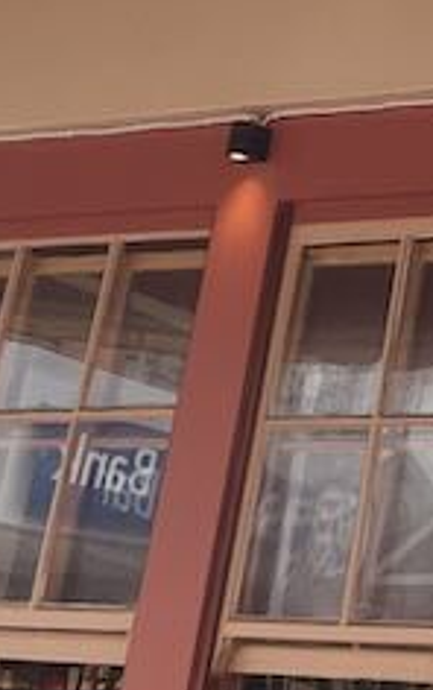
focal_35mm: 106
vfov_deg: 17.5
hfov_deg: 11.5
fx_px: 1997
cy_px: -361
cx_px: 788
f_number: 1.6
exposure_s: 1/2123
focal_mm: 5.1
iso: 32
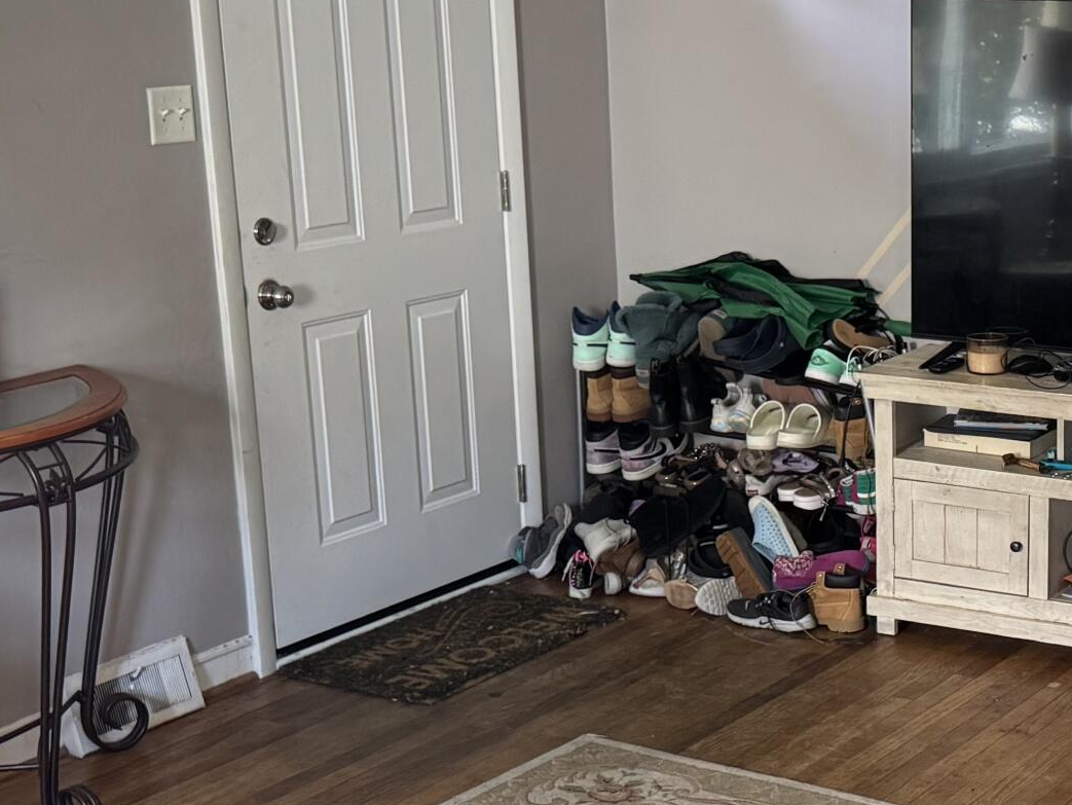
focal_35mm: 69
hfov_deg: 27.1
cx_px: 989
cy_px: 535
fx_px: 2138
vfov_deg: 21.2
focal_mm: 6.76
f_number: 1.78
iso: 500
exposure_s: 1/60
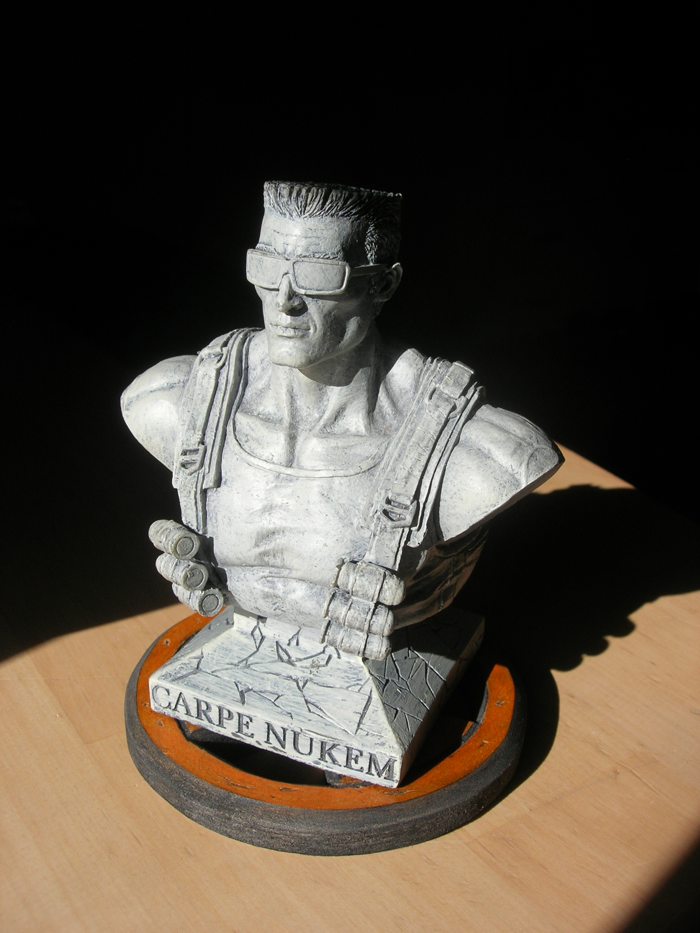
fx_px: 1025
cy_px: 466
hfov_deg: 37.7
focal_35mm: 38
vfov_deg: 49.0
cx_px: 350
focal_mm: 7.8
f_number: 4.8
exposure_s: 1/311
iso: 64
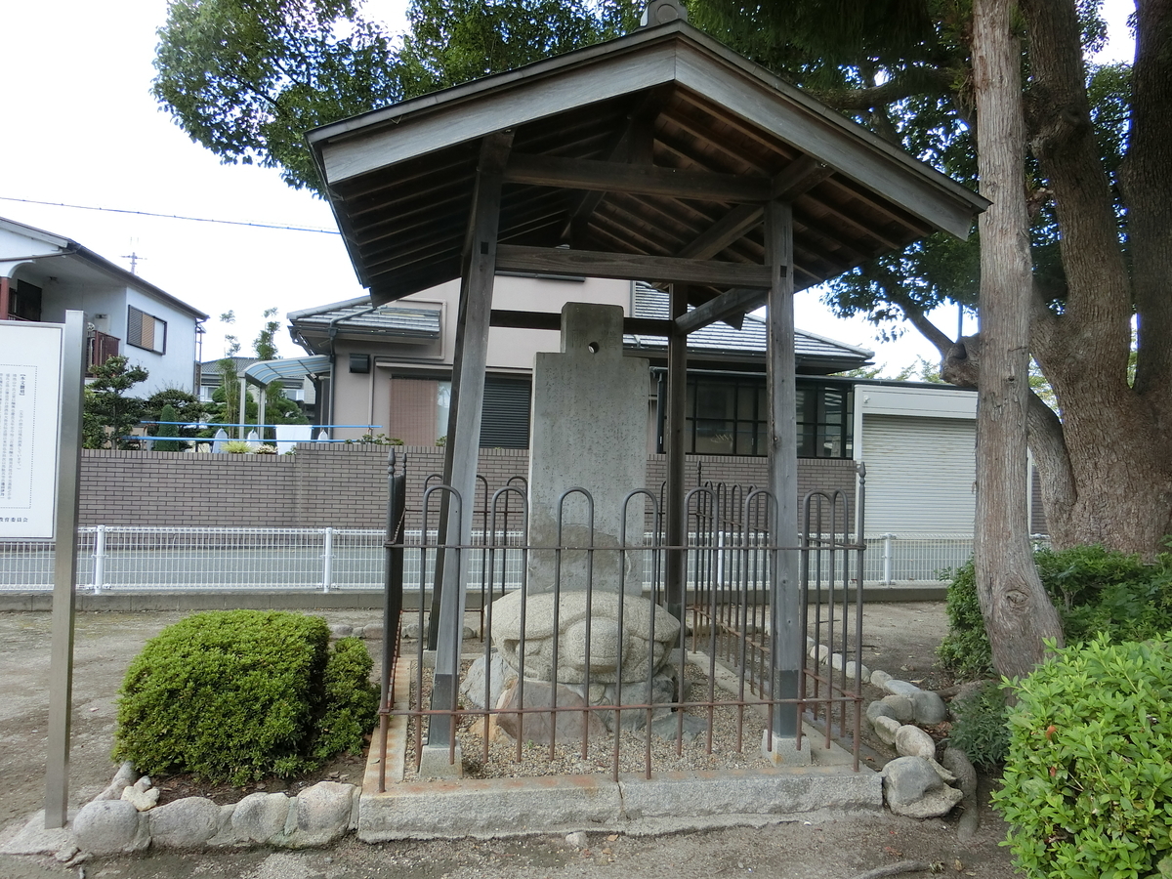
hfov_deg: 69.4
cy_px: 440
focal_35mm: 25
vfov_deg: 54.9
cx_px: 586
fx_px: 846
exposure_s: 1/200
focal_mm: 4.5
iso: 80
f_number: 3.5
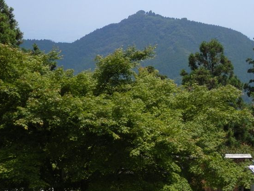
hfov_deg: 24.9
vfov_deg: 18.8
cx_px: 162
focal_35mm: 78
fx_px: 572
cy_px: 61
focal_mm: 9.8
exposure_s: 1/125
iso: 80
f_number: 11.6
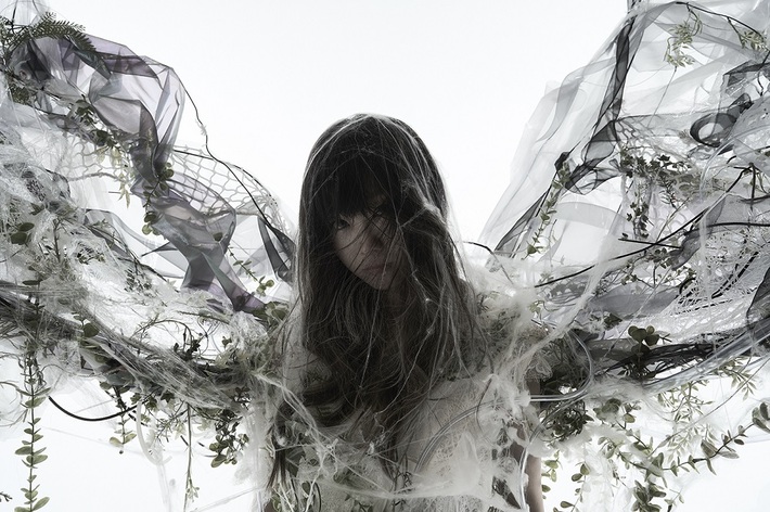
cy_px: 256
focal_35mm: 24
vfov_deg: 53.0
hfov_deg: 73.8
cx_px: 385
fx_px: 513
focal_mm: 24
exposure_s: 1/125
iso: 400
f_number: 9
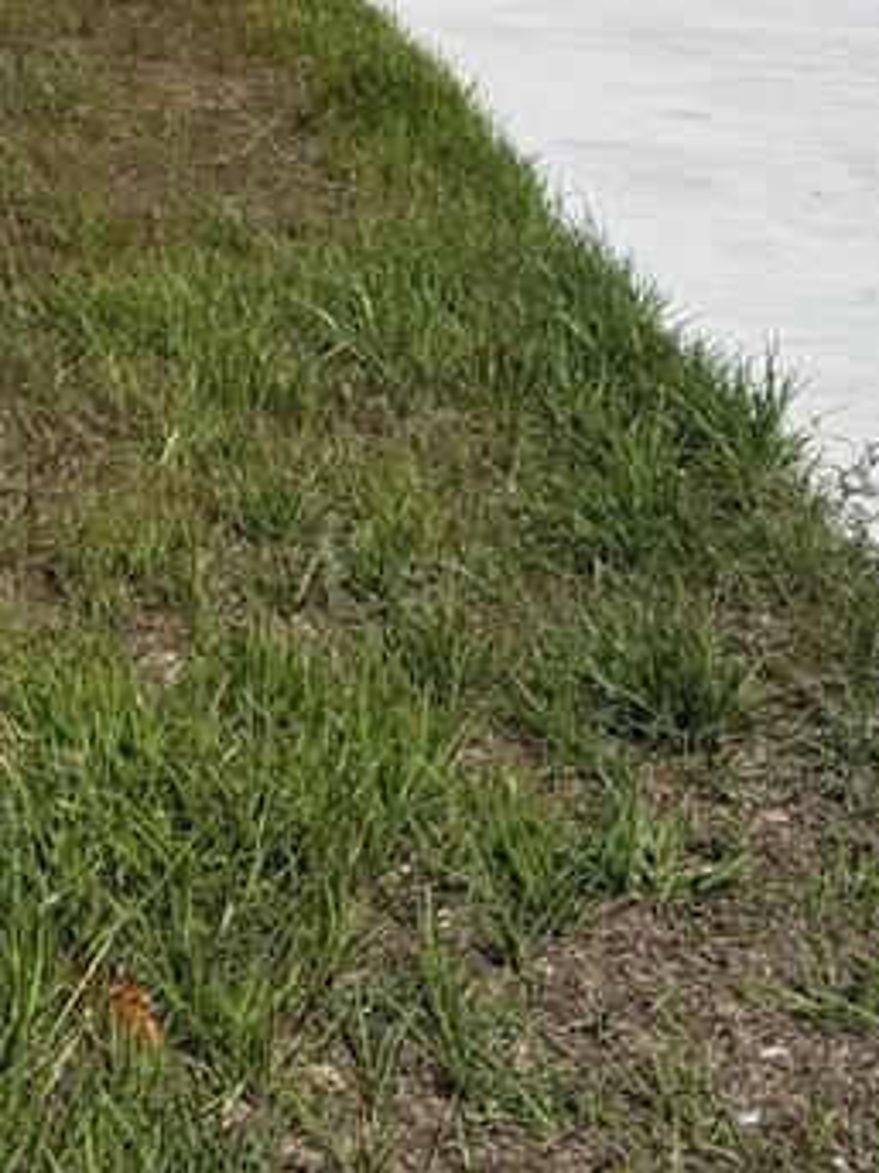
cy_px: -410
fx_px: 2846
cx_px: 34
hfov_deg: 17.2
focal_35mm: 84
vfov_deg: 20.9
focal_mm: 6.76
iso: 80
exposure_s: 1/9091
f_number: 1.78
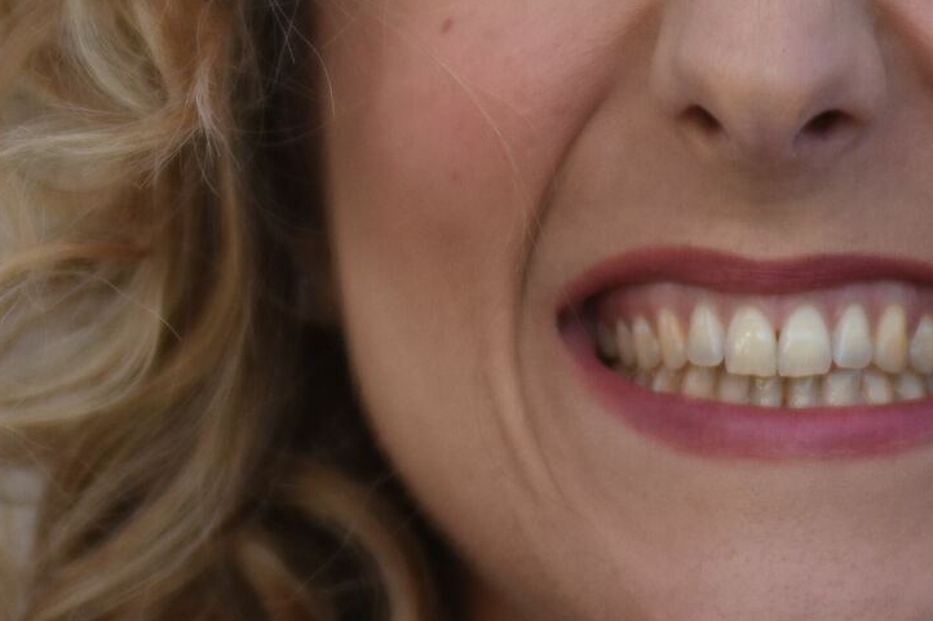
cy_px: -213
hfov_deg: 2.1
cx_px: -243
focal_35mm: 997
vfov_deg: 1.4
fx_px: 25831
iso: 400
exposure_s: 1/1250
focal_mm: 200
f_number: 2.8
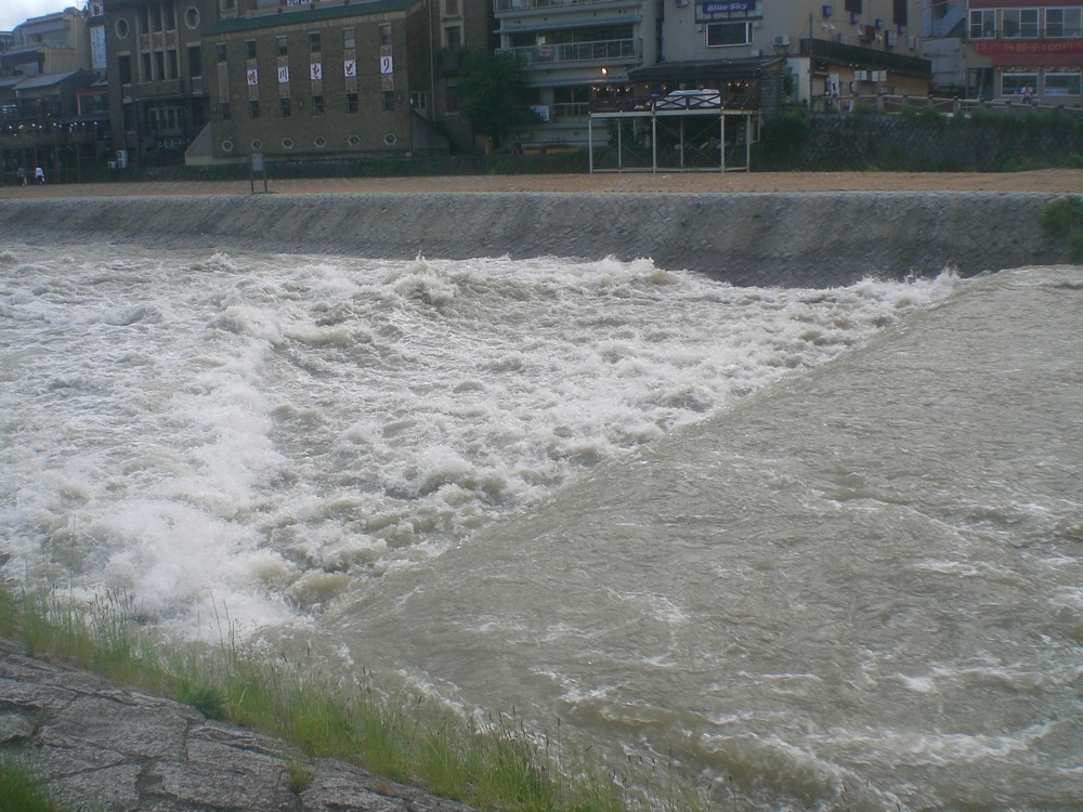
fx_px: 1189
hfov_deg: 49.0
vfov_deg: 37.7
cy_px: 406
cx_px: 542
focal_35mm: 38
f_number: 4.4
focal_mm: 6.3
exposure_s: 1/250
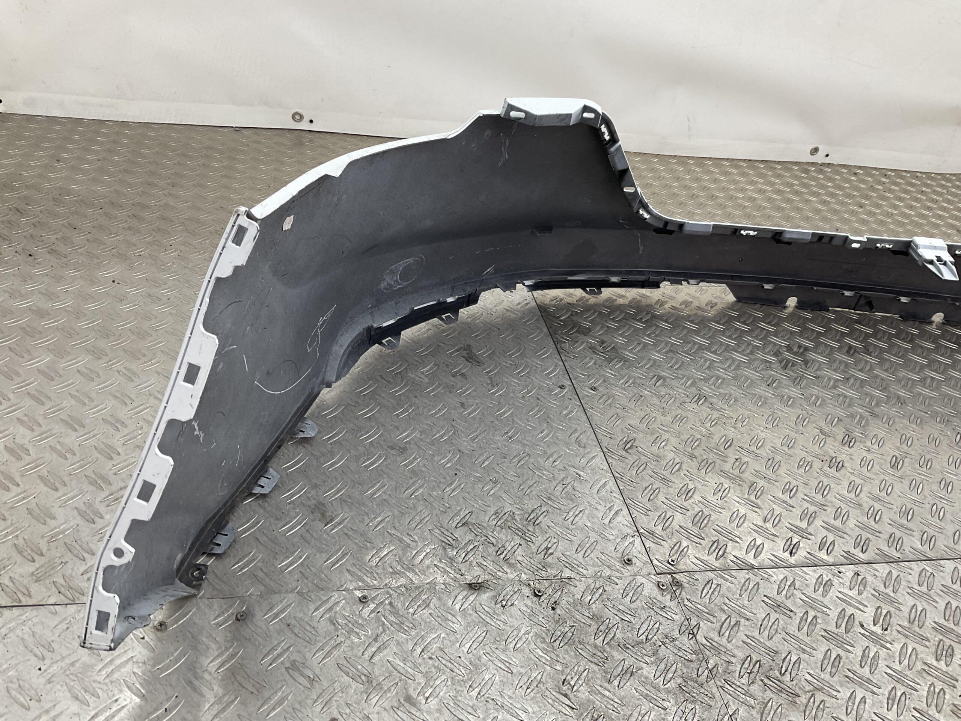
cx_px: 480
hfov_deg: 61.7
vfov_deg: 48.2
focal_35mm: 29
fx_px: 805
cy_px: 360
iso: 25
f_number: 1.8
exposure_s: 1/100
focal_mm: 3
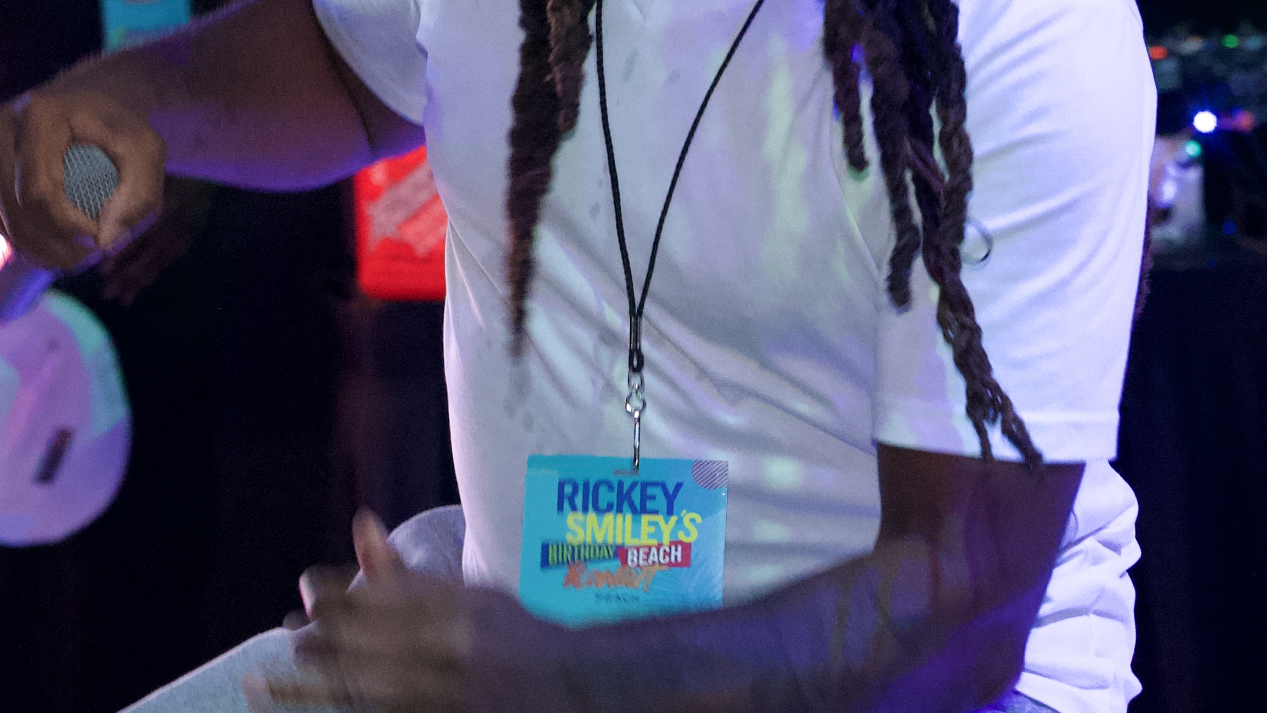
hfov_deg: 9.6
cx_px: 573
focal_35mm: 224
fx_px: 7526
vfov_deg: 5.4
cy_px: 31
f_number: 5
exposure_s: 1/320
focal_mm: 73
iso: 3200
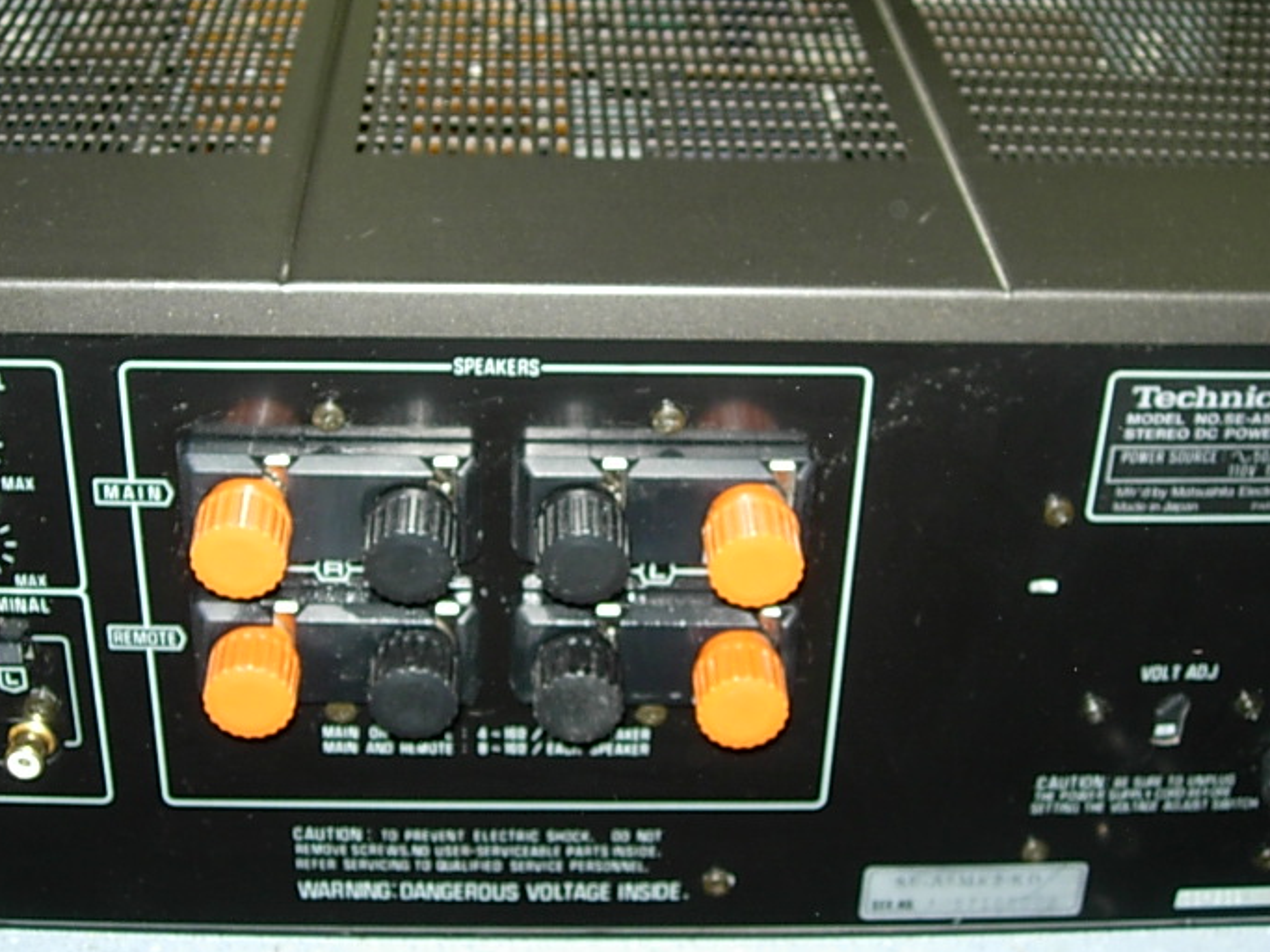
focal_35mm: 57
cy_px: 411
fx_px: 2091
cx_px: 586
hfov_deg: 33.8
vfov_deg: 25.6
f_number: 2.8
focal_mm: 7.8
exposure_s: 1/64
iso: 79
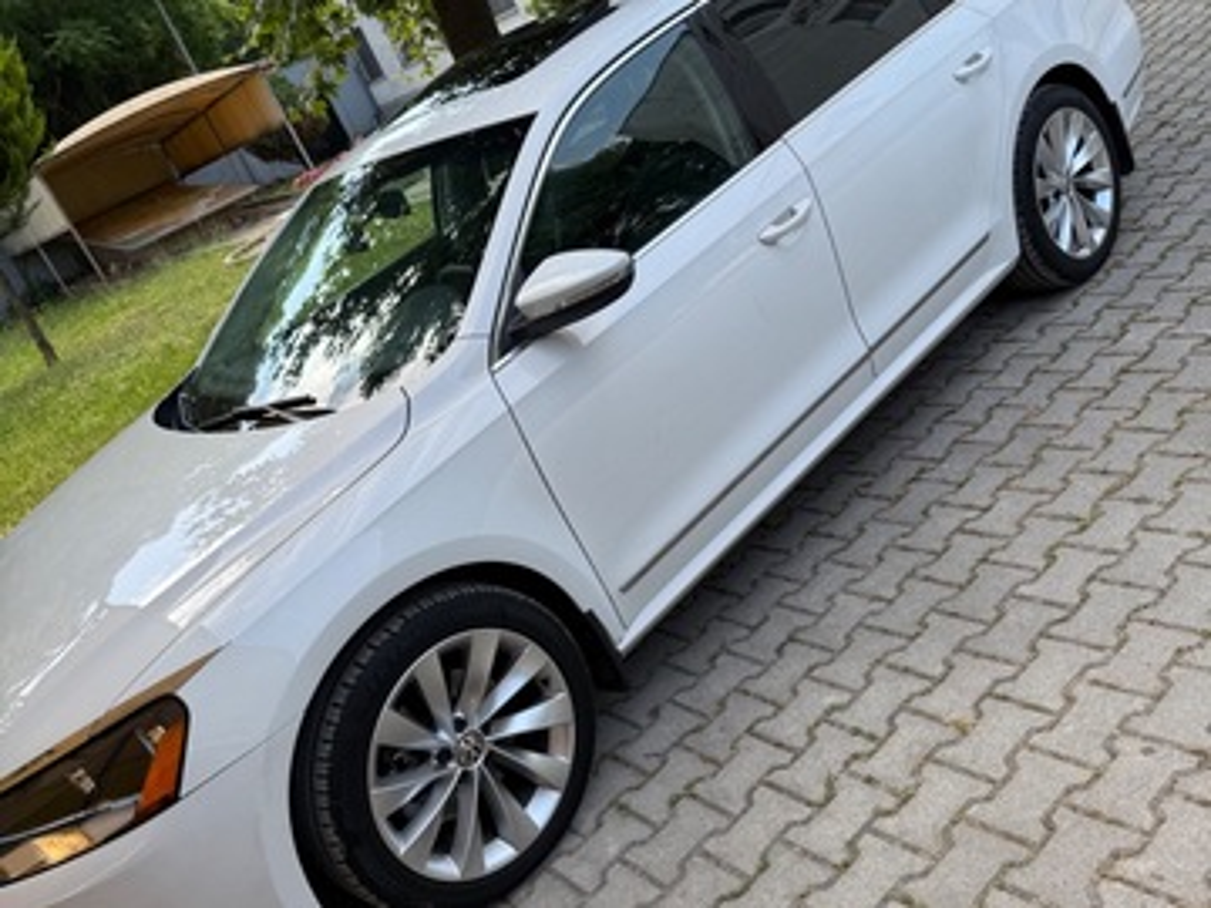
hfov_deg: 71.6
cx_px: 606
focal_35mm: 24
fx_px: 840
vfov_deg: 56.8
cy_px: 454
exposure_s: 1/788
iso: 80
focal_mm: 6.76
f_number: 1.78
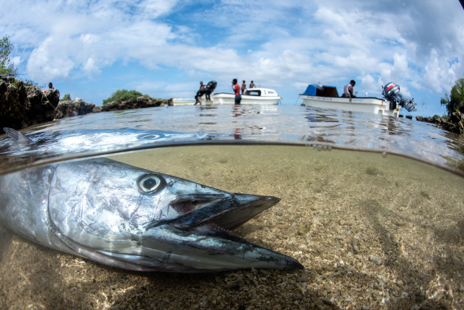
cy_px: 155
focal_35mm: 16
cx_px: 232
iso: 64
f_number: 9
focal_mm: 16
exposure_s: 1/160
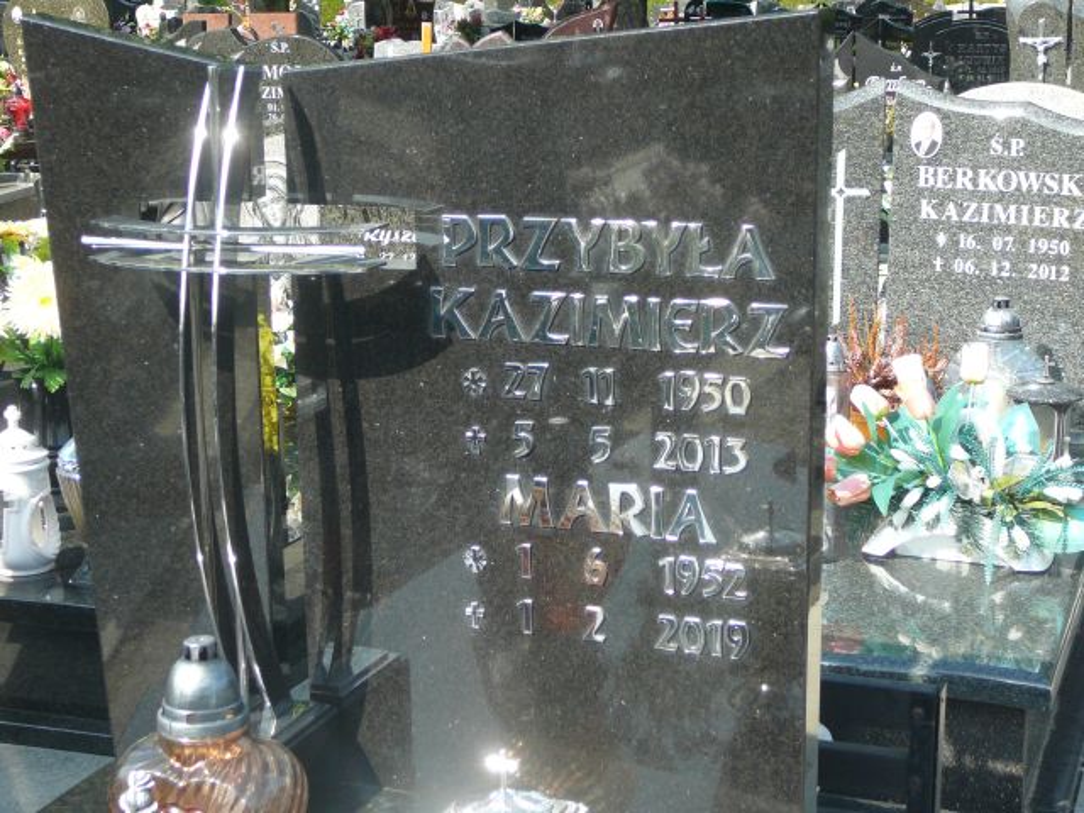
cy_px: 406
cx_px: 542
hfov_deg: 29.8
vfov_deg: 22.6
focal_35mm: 65
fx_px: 2035
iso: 80
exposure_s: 1/200
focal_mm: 9.7
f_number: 3.6
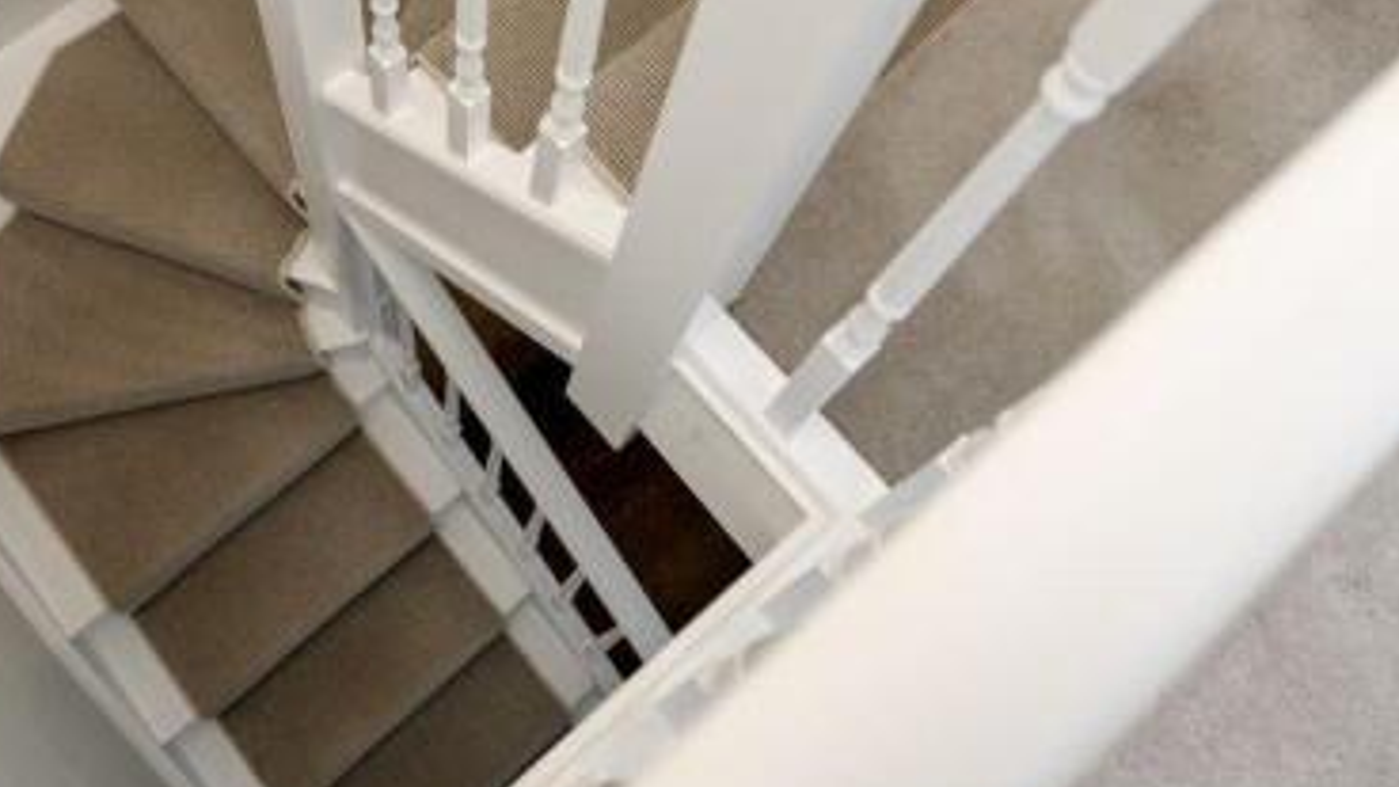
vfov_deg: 28.0
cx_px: 458
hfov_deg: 48.5
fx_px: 1521
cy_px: 86
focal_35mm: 41
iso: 1000
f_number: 2.8
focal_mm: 22
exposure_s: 1/50
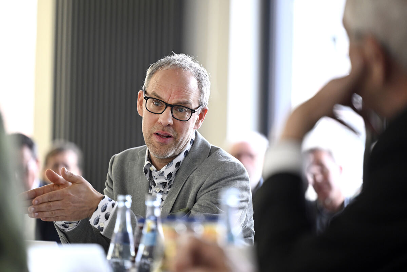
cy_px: 136
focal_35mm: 165
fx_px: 1865
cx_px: 204
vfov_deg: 8.3
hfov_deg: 12.5
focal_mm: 165
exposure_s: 1/200
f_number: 2.8
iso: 1600
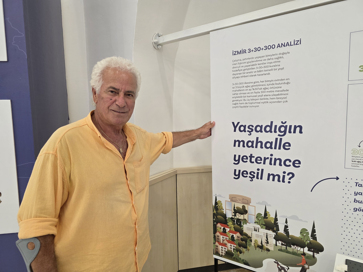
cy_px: 136
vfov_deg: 58.9
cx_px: 182
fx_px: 241
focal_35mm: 23
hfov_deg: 73.9
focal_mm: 6.3
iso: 125
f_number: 1.7
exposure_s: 1/100
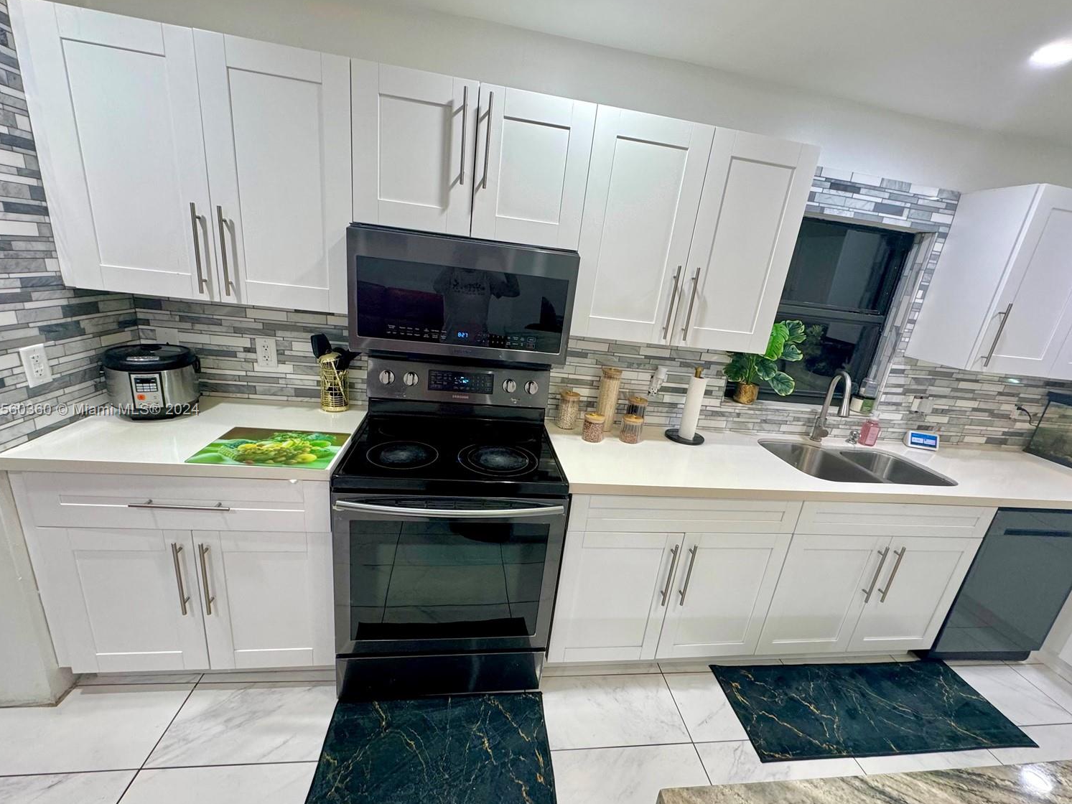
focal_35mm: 15
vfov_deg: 81.7
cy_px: 411
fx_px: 465
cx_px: 544
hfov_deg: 98.2
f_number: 2.2
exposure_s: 1/60
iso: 200
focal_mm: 2.22
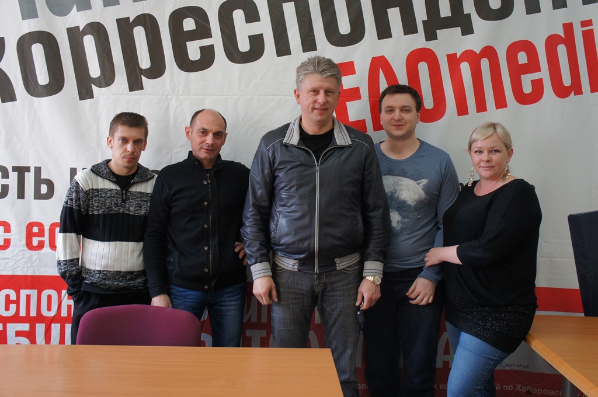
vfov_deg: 39.9
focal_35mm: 33
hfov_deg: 57.3
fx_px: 547
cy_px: 198
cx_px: 299
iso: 1600
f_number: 7.1
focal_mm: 22
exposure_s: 1/60
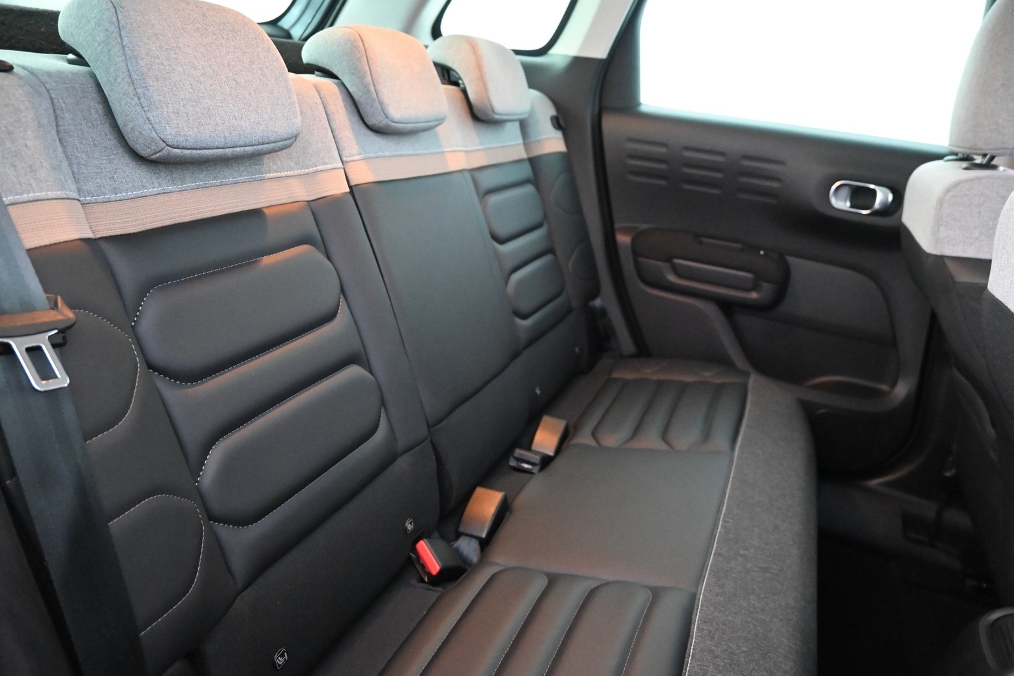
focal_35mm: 25
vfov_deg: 51.3
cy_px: 332
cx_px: 498
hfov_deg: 71.5
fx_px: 704
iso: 7200
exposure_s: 1/25
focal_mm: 16
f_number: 3.5
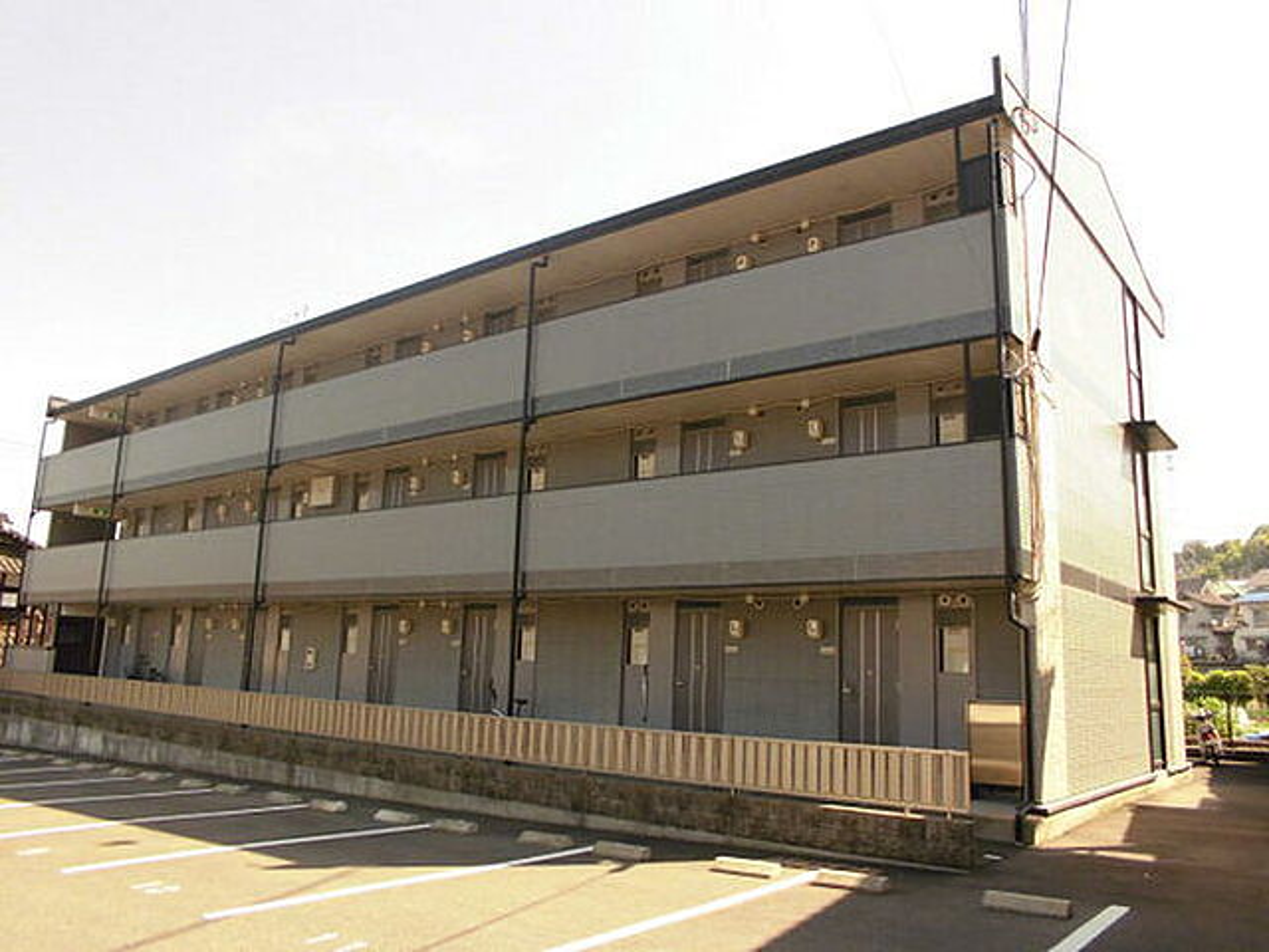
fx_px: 953
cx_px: 634
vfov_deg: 53.1
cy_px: 476
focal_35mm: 26
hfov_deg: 67.3
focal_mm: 4.6
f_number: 3.5
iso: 100
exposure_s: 1/250
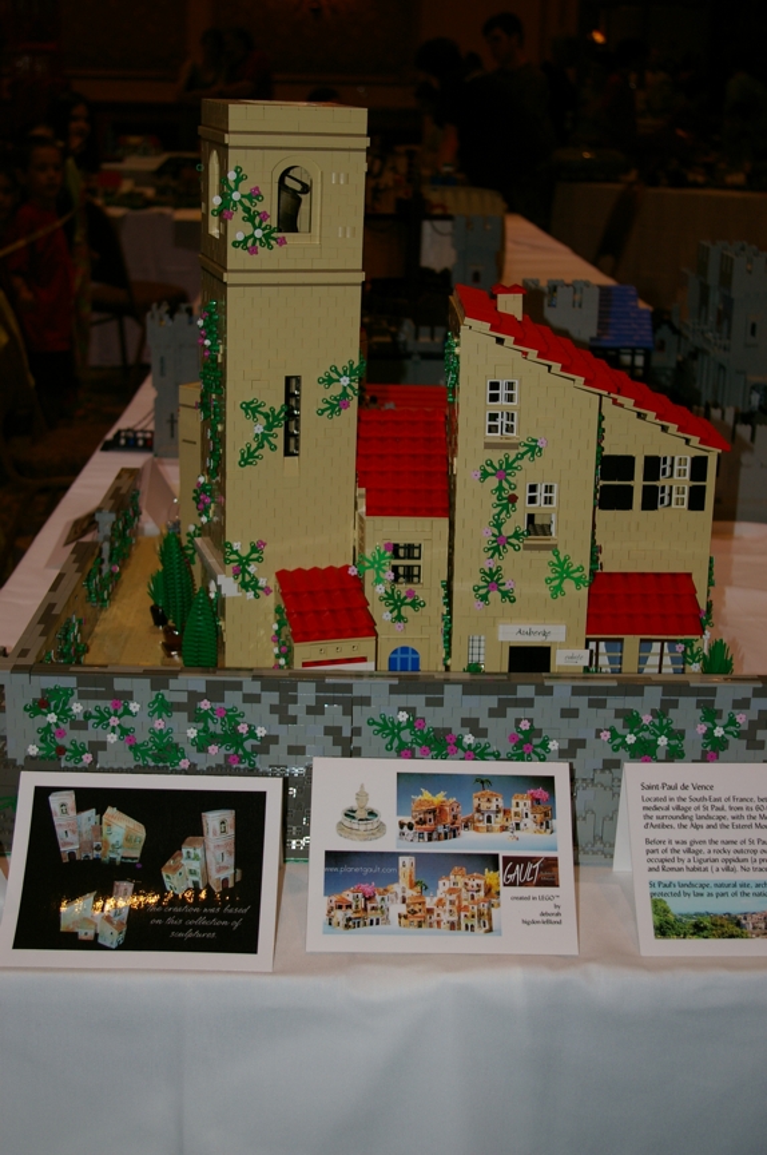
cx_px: 384
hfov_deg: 27.2
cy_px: 578
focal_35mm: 50
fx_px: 1586
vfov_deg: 40.0
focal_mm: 33
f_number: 4
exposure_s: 1/45
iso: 200
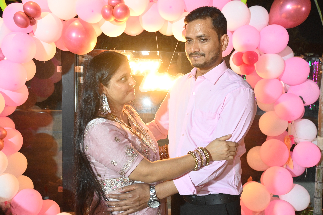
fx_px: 296
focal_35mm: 33
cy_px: 108
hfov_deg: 57.2
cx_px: 162
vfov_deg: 40.0
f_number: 4
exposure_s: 1/80
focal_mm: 22
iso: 3200
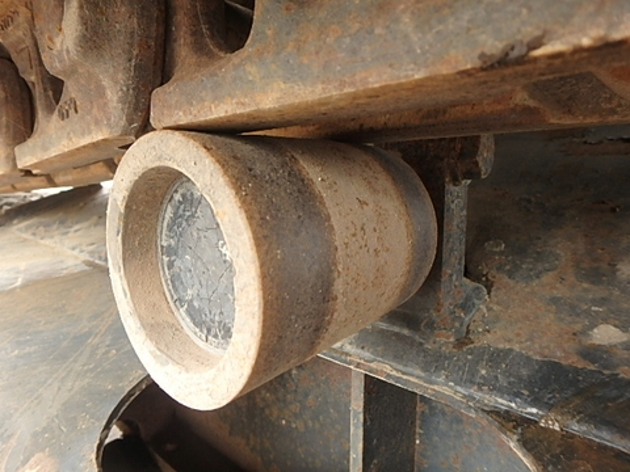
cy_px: 236
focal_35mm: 21
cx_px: 315
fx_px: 382
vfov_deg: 63.4
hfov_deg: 79.0
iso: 200
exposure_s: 1/30
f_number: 3.5
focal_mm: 3.7
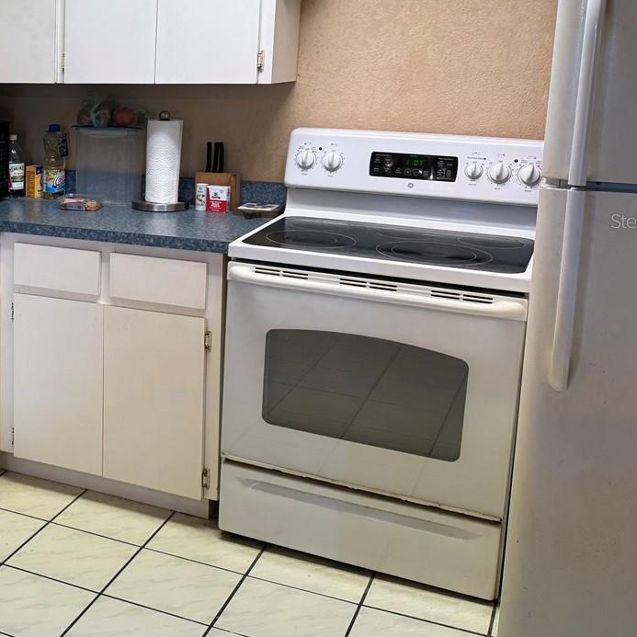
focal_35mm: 49
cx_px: -38
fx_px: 1020
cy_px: 221
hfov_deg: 31.4
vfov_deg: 34.4
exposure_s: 1/120
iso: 160
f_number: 1.78
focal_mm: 6.76
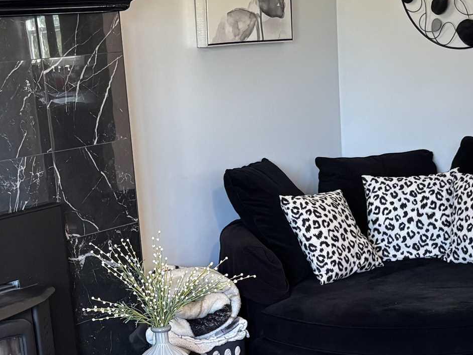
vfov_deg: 17.0
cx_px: 241
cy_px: 349
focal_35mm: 85
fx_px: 1161
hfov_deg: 23.0
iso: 160
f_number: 1.6
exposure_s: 1/60
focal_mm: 5.96
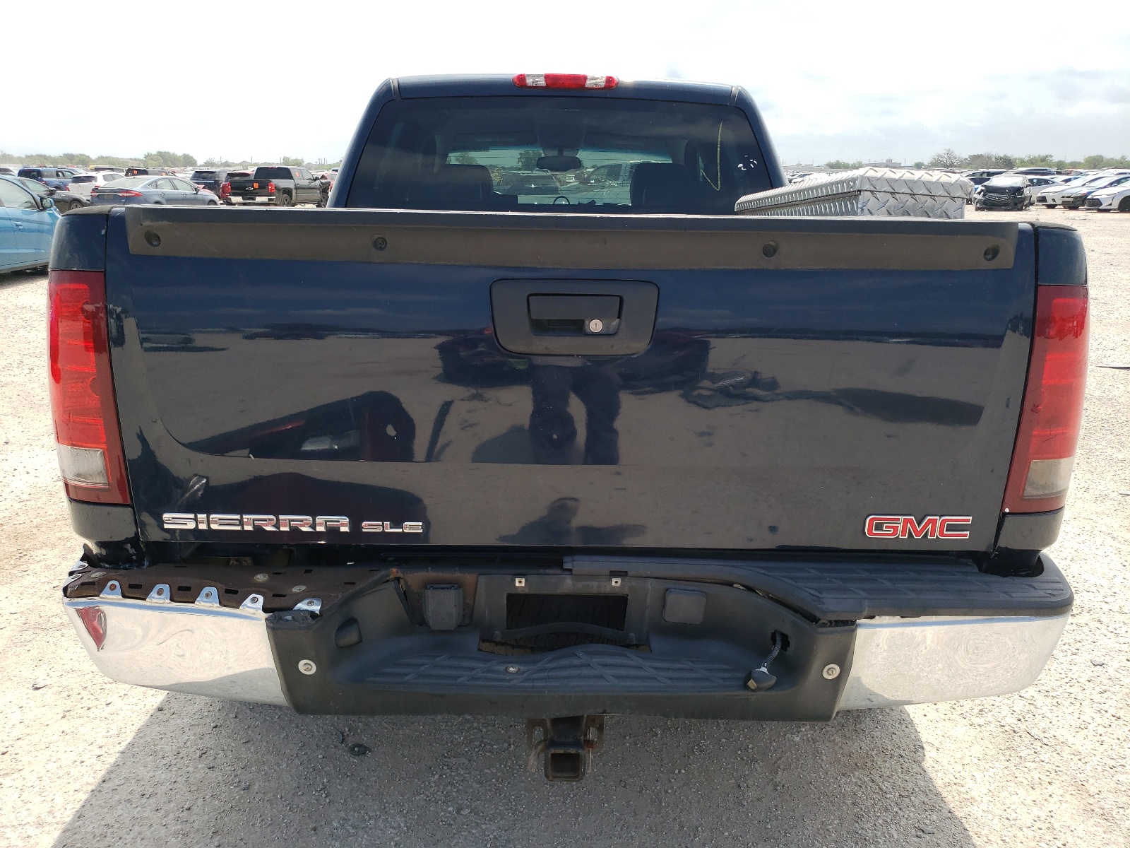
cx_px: 565
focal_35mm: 26
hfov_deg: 67.3
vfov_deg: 53.1
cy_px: 424
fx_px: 849
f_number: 1.5
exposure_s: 1/2500
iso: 50
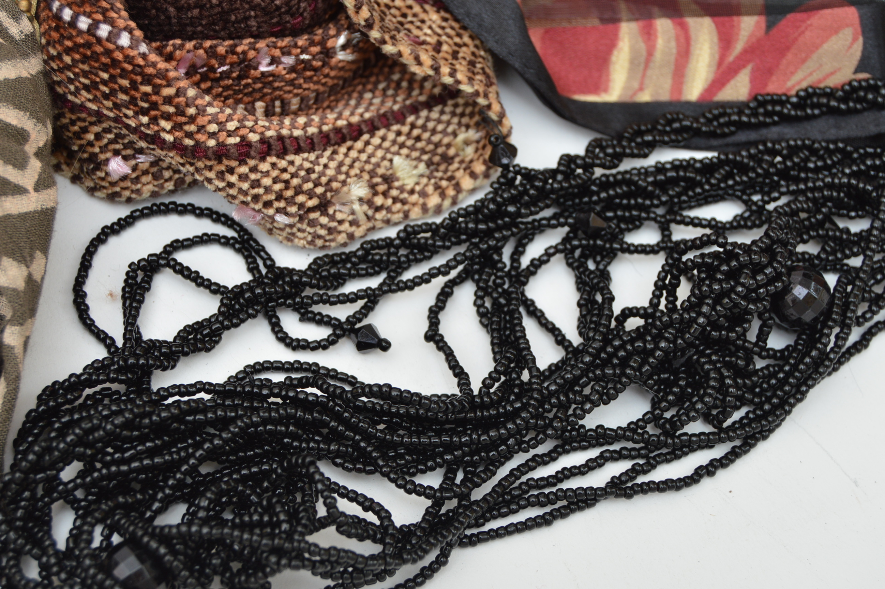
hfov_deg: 27.7
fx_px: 1793
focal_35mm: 73
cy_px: 332
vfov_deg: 18.6
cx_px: 439
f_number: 5
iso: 200
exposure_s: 1/160
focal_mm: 42
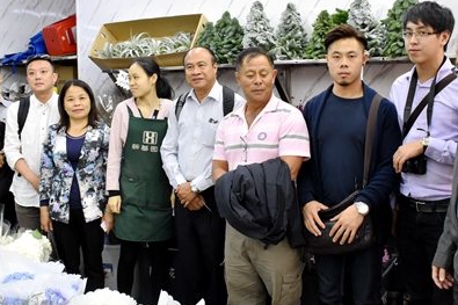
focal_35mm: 41
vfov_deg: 32.6
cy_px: 135
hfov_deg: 47.4
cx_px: 226
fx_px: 521
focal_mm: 18
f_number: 9
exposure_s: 1/30
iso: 1600
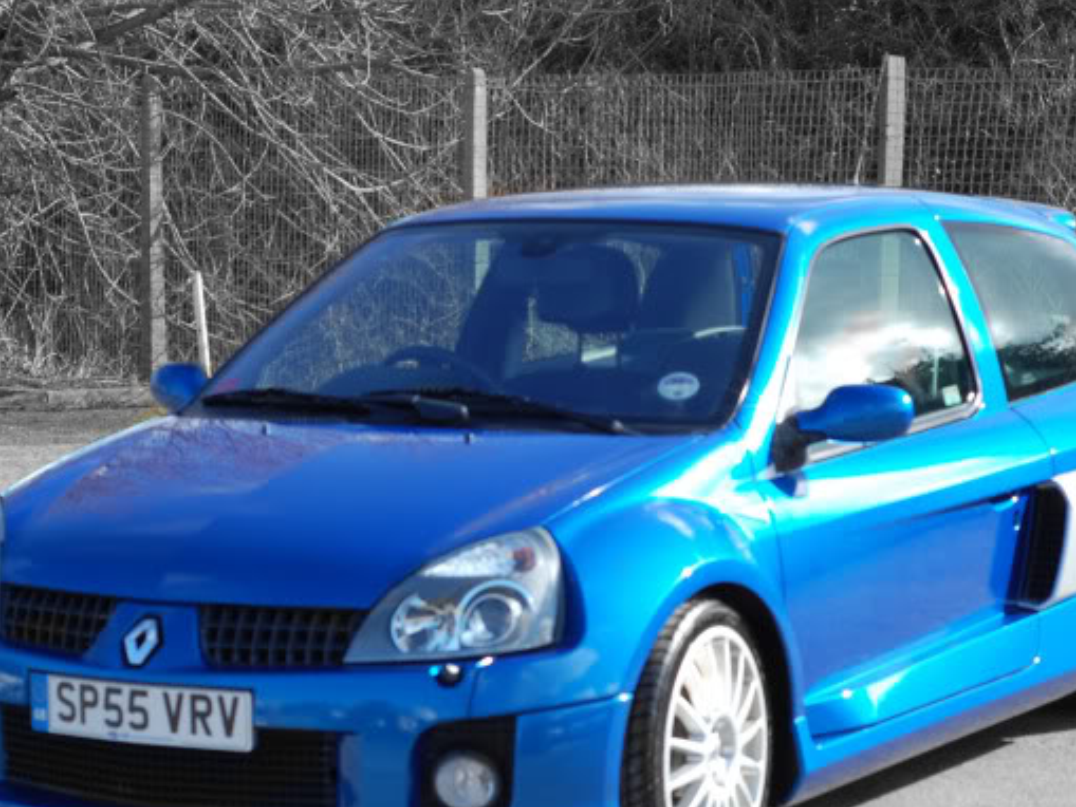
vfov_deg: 13.1
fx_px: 3513
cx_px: 521
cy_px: 466
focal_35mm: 113
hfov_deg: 17.4
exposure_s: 1/250
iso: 200
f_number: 8
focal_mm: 50
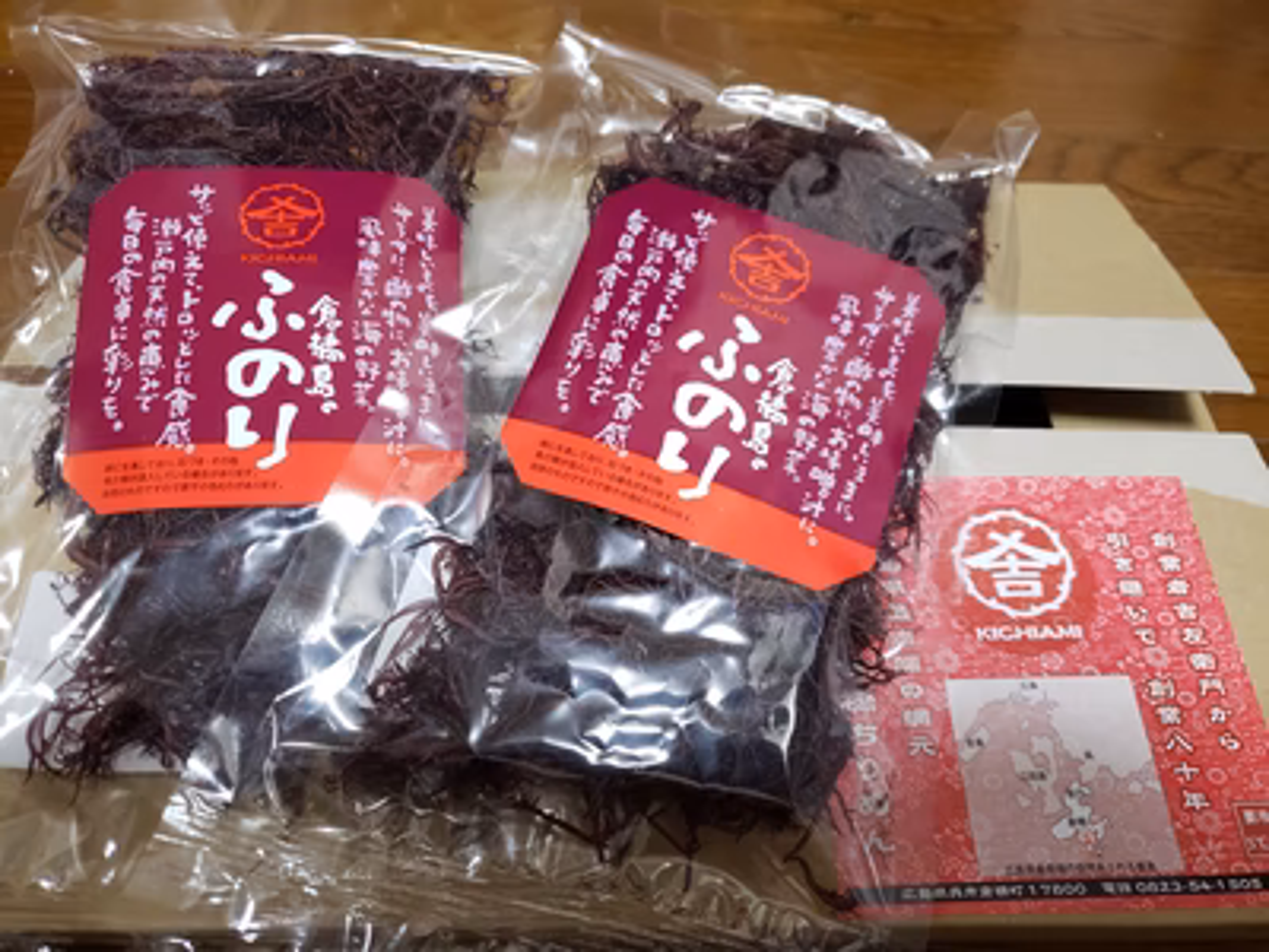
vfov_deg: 53.1
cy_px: 476
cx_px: 634
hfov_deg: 67.3
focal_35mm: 26
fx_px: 953
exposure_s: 1/25
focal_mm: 4.3
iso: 250
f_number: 1.5
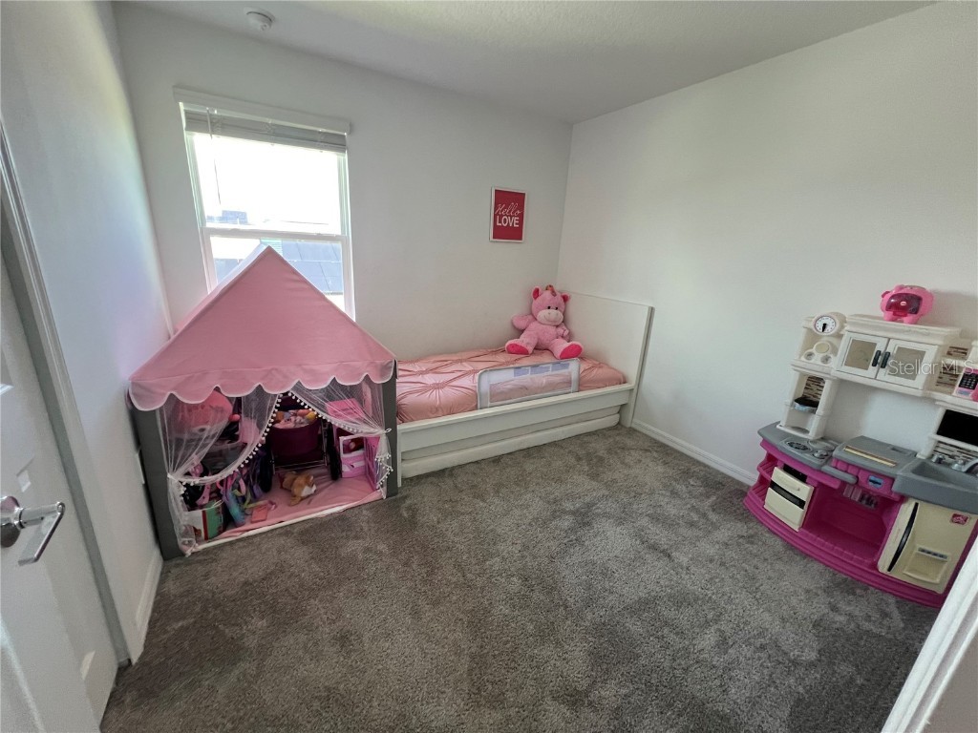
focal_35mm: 13
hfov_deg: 106.2
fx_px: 367
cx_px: 489
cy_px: 366
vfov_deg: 89.9
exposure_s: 1/120
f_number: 1.8
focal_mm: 1.57
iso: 250
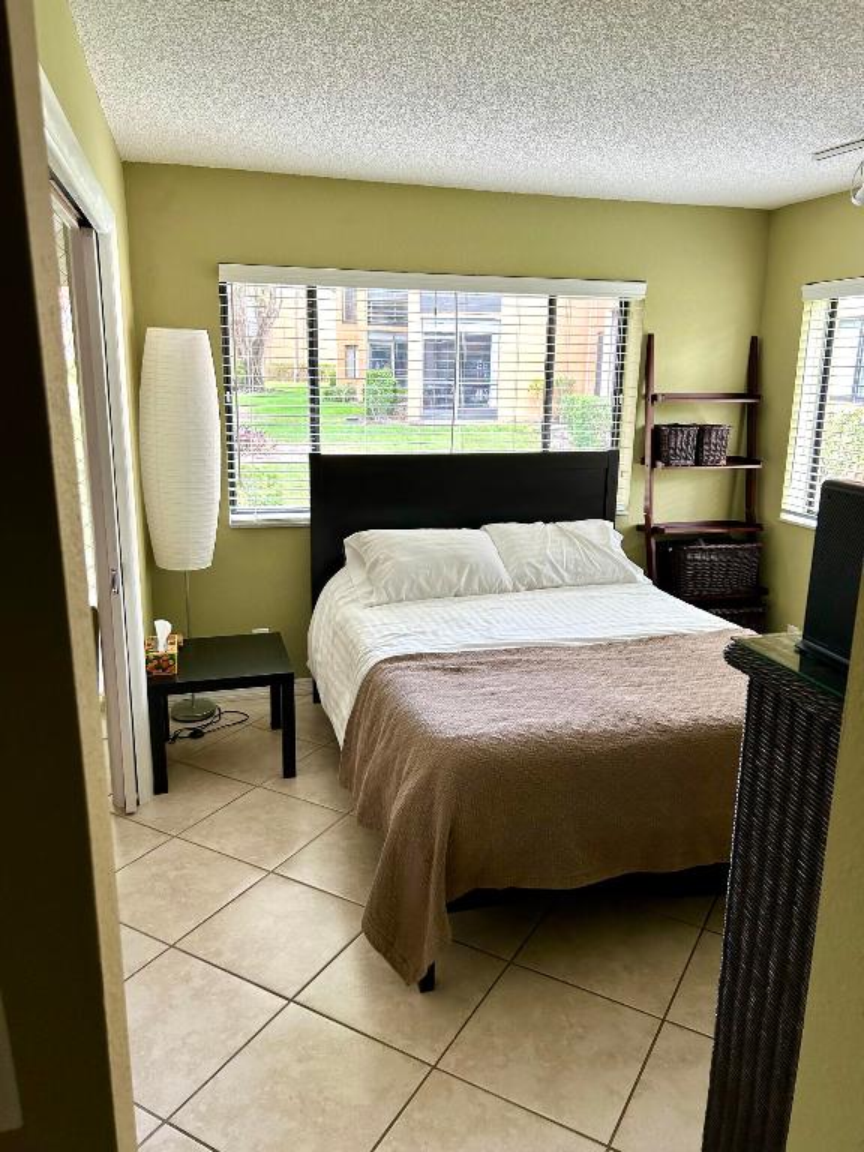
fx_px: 865
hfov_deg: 53.1
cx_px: 432
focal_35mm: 26
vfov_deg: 67.3
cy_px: 576
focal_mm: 5.7
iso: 125
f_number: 1.5
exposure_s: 1/120
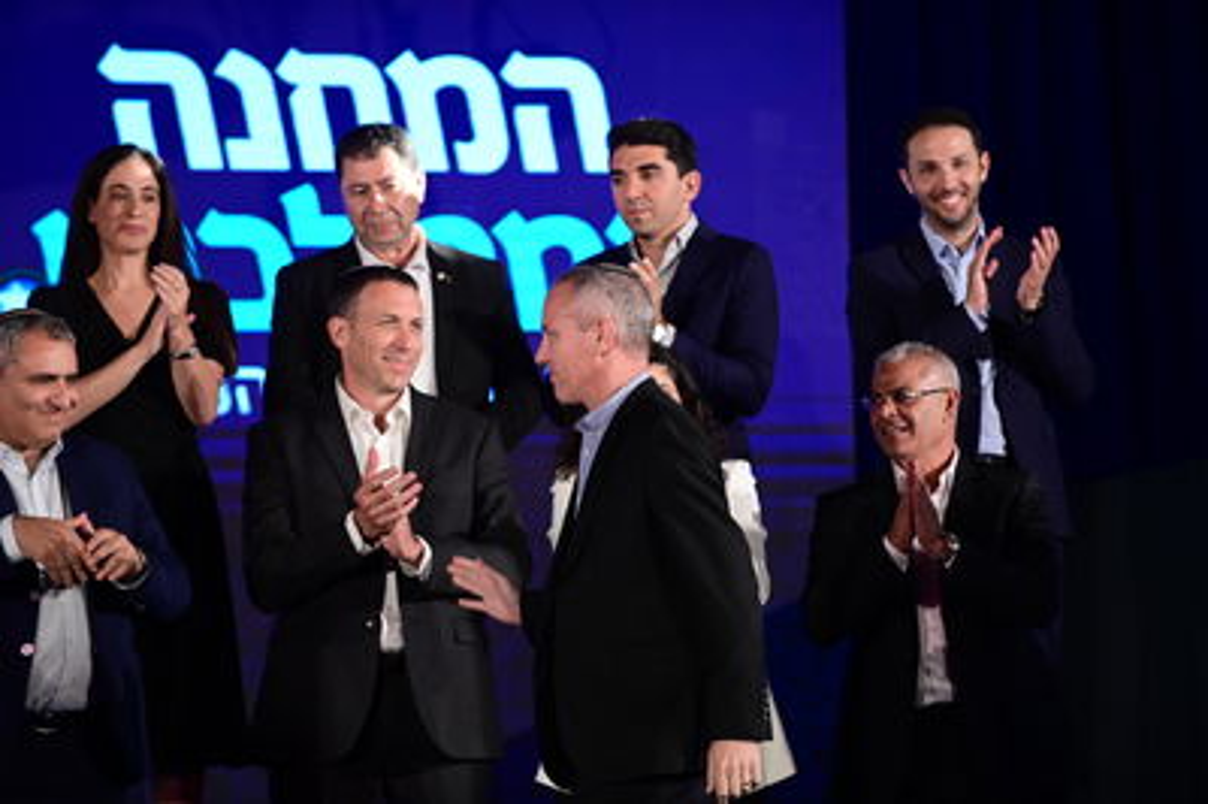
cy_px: 402
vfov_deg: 6.9
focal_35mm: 200
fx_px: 6705
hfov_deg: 10.3
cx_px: 604
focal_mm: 200
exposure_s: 1/250
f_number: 3.5
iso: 2500
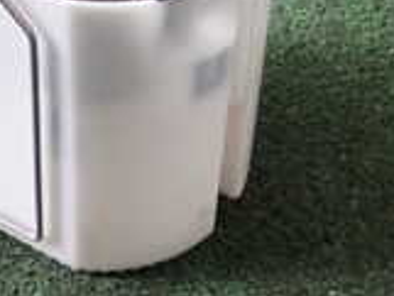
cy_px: -166
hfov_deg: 20.5
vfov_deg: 14.7
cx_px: 22
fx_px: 1059
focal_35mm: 93
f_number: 2
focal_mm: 4.5
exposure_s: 1/40
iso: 200
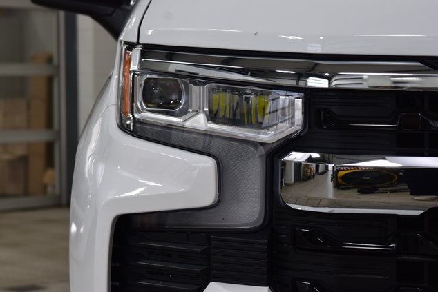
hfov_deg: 19.3
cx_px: 219
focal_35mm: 106
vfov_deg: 12.9
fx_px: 1290
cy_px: 147
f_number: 7.1
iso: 400
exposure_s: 1/30
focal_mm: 70
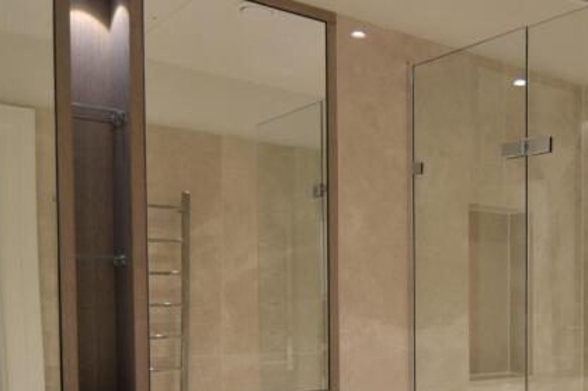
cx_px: 507
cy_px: 344
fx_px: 718
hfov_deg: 41.7
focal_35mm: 44
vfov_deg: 29.4
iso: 400
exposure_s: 1/40
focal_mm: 12
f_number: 4
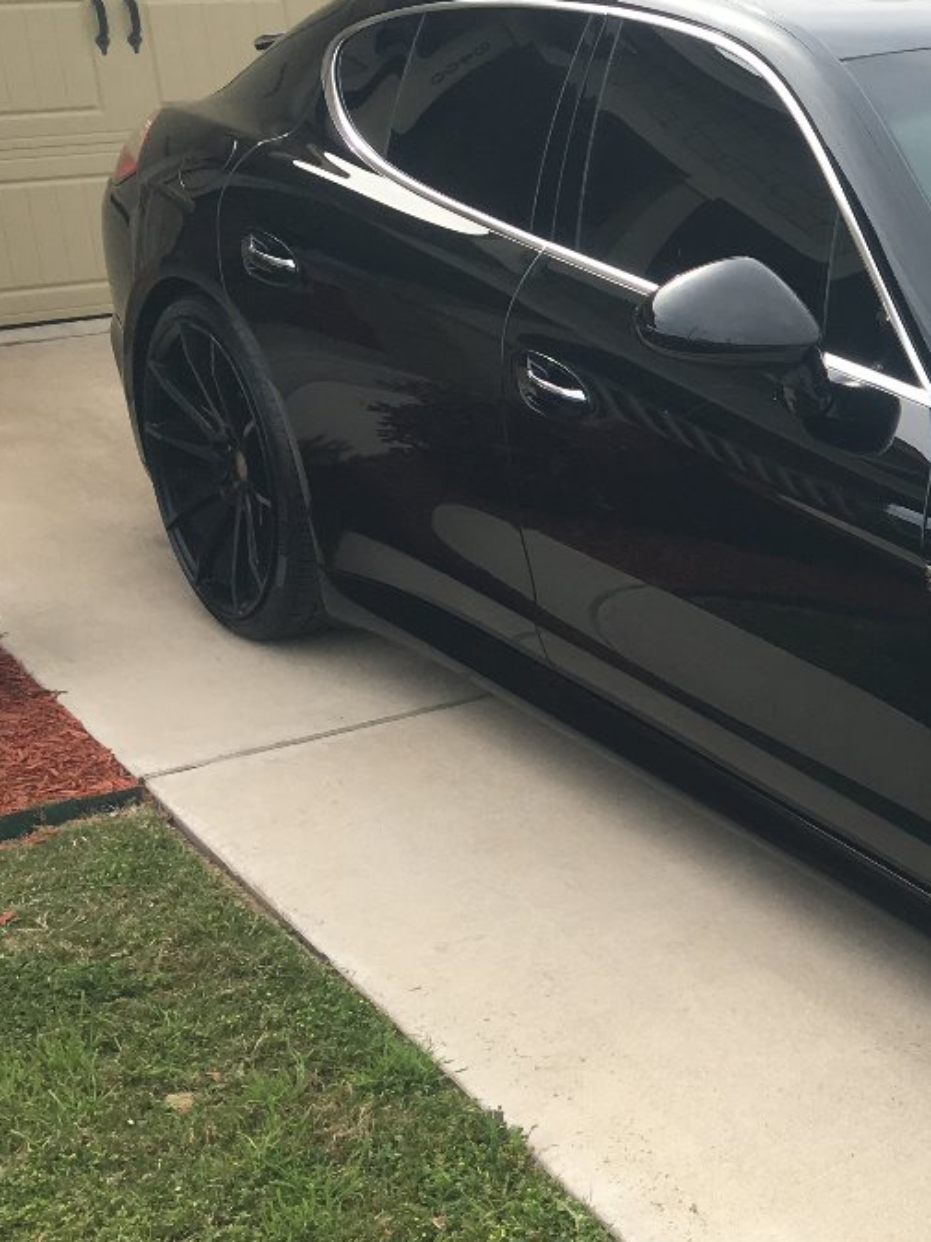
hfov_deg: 21.3
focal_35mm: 62
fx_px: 2225
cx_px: 1228
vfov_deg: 31.2
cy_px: 636
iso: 25
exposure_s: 1/674
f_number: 2.2
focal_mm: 4.15
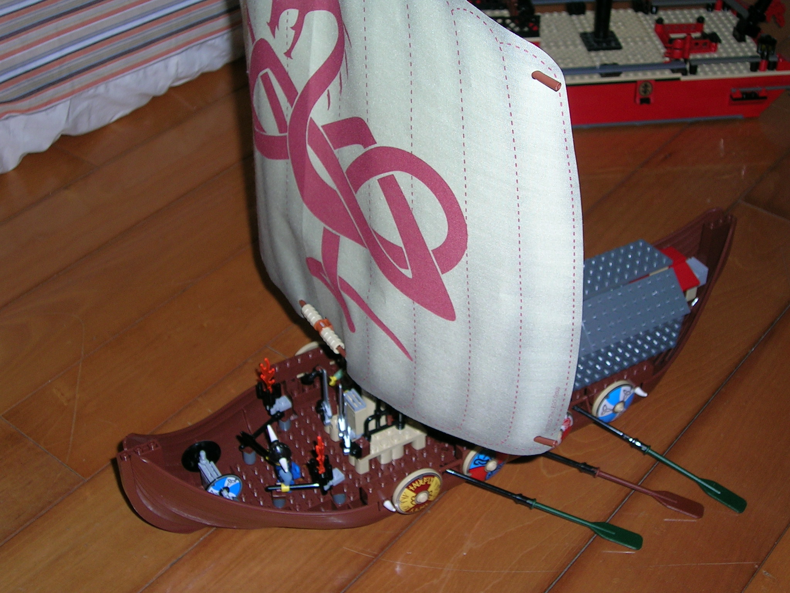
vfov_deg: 25.7
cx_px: 395
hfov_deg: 33.8
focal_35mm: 57
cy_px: 296
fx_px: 1301
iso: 50
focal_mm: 8.6
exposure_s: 1/60.1
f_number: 3.4
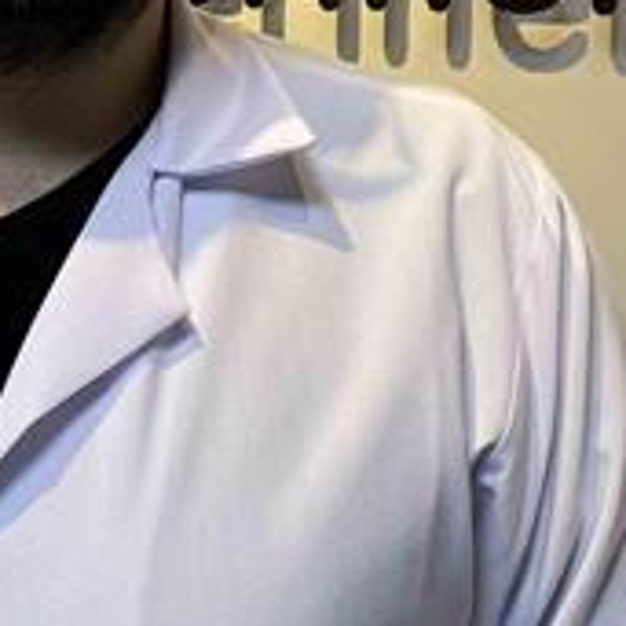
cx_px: -51
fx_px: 2066
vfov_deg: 17.1
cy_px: 168
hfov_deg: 16.7
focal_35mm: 101
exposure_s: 1/50
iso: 80
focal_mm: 4.25
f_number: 1.8
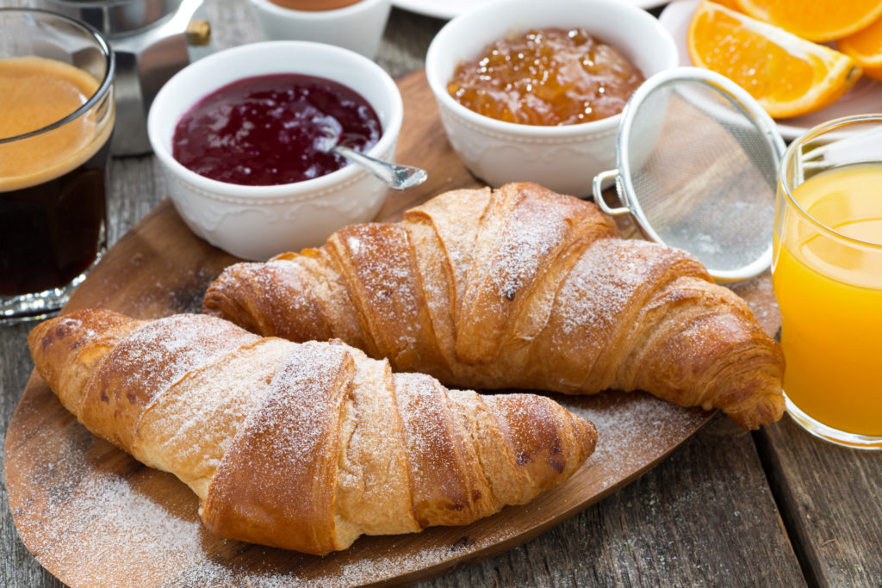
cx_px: 441
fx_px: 2573
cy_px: 294
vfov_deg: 13.0
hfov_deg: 19.5
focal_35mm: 105
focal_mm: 105
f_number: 14
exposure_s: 1/125
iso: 125
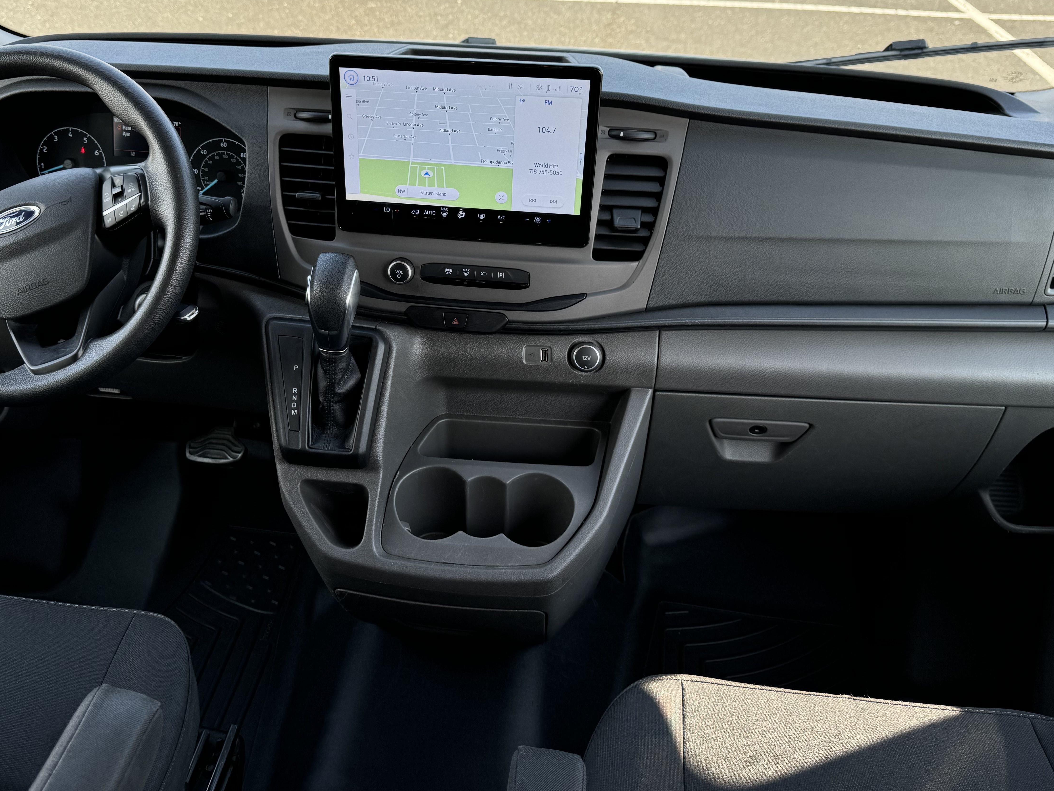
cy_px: 295
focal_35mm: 31
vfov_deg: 45.1
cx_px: 473
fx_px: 944
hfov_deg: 58.2
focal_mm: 6.76
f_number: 1.78
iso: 80
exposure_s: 1/345
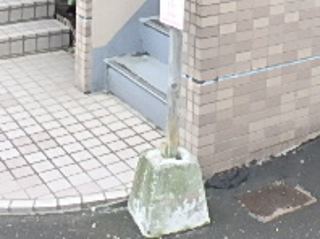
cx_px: 183
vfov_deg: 19.1
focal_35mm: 68
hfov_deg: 28.6
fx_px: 628
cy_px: -115
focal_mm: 3.7
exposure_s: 1/80
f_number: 3.5
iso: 125
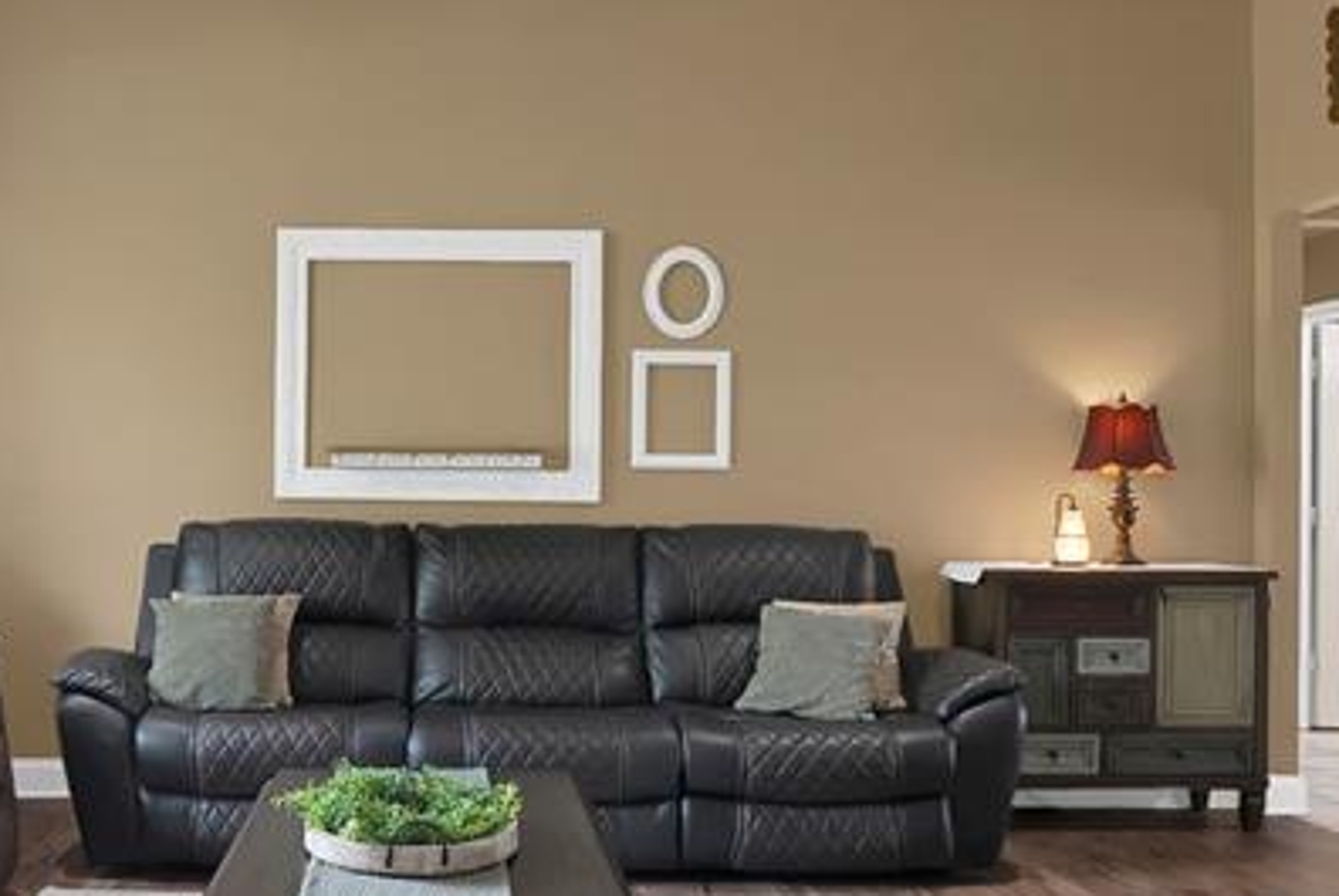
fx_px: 1154
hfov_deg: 58.5
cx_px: 419
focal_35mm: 31
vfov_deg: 42.4
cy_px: 473
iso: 640
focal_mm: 12
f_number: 9
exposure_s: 1/6
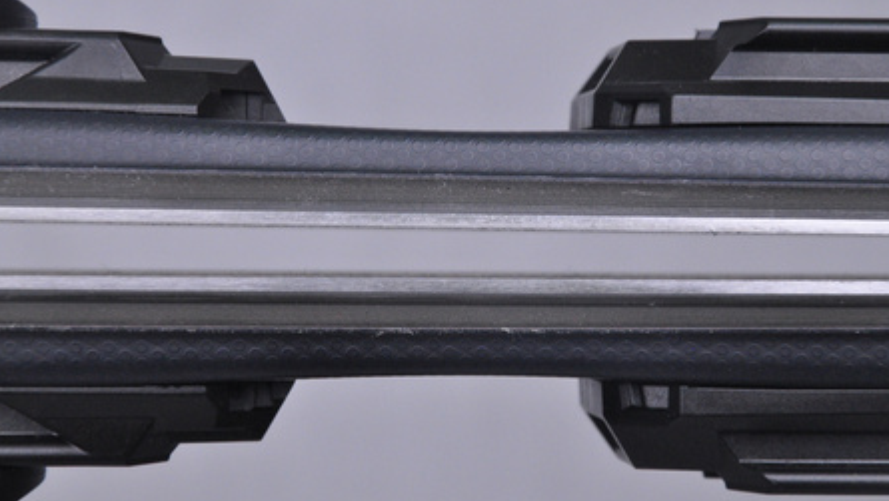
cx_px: 447
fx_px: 3928
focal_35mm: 167
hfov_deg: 12.9
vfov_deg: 7.3
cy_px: 243
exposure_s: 1/125
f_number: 9.5
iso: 3200
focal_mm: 105
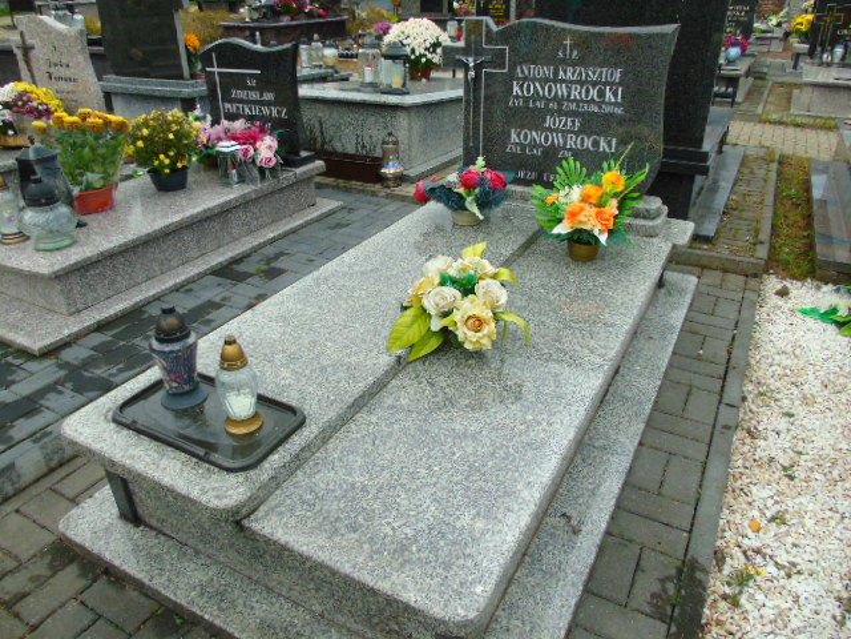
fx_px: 615
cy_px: 320
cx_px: 426
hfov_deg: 69.4
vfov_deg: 54.9
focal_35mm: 25
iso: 80
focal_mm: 4.4
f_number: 3.4
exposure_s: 1/125
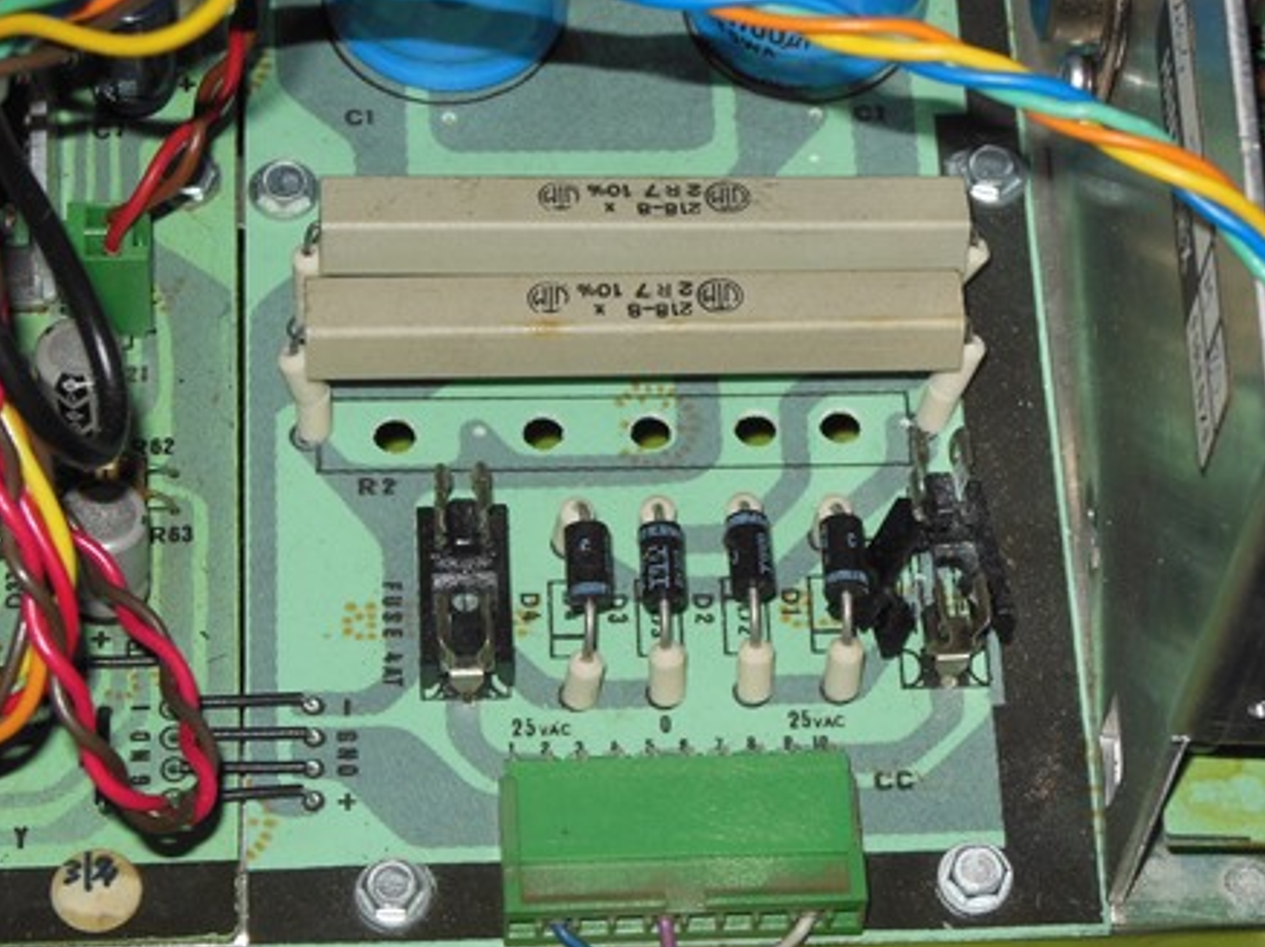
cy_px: 478
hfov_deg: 25.0
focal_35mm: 78
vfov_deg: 18.9
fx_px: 2848
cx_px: 640
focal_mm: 13.6
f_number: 4.4
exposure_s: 1/60
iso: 125
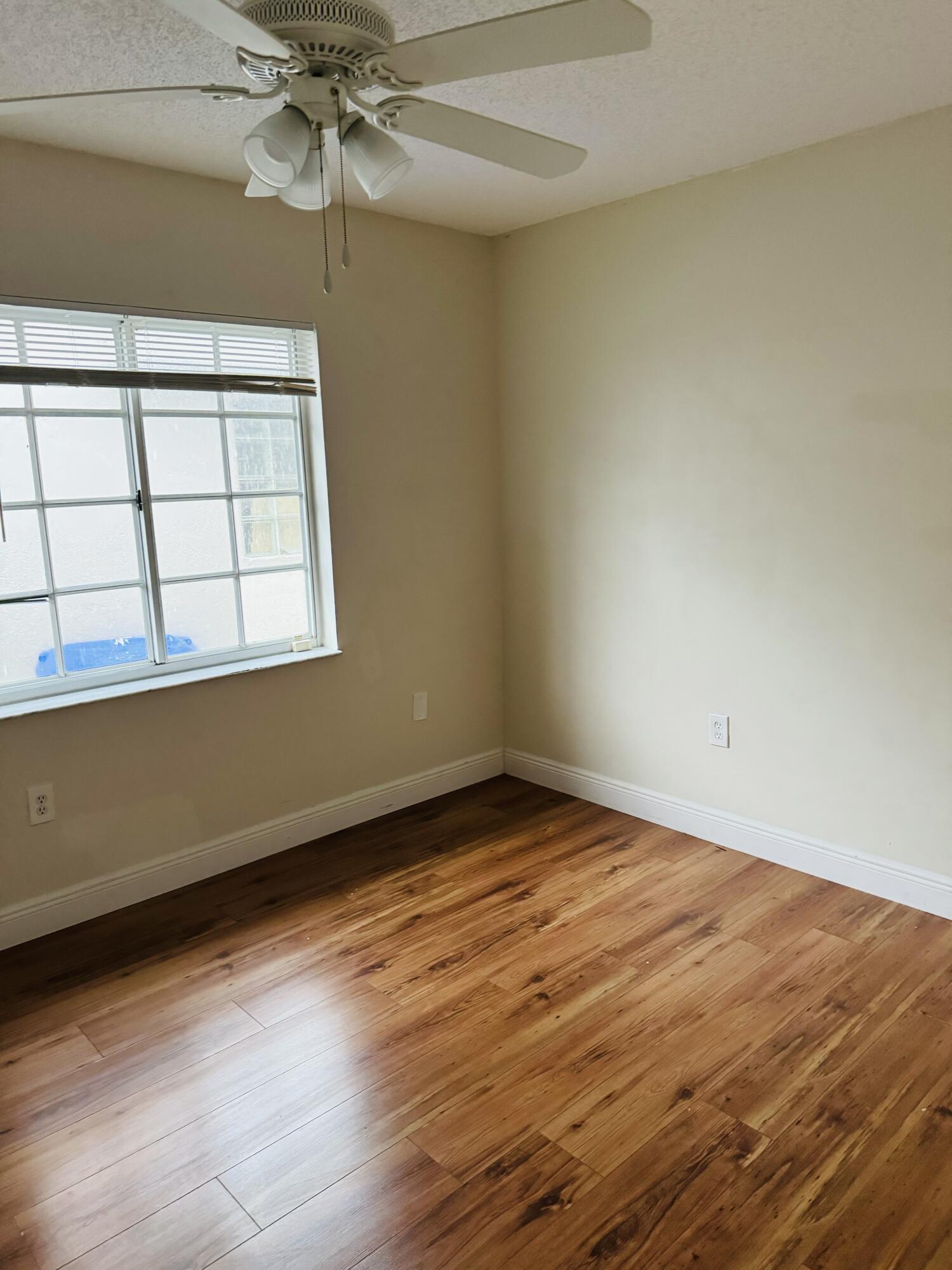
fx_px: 880
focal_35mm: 24
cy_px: 635
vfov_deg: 71.6
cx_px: 476
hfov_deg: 56.8
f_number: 1.78
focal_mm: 6.76
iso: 800
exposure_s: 1/60
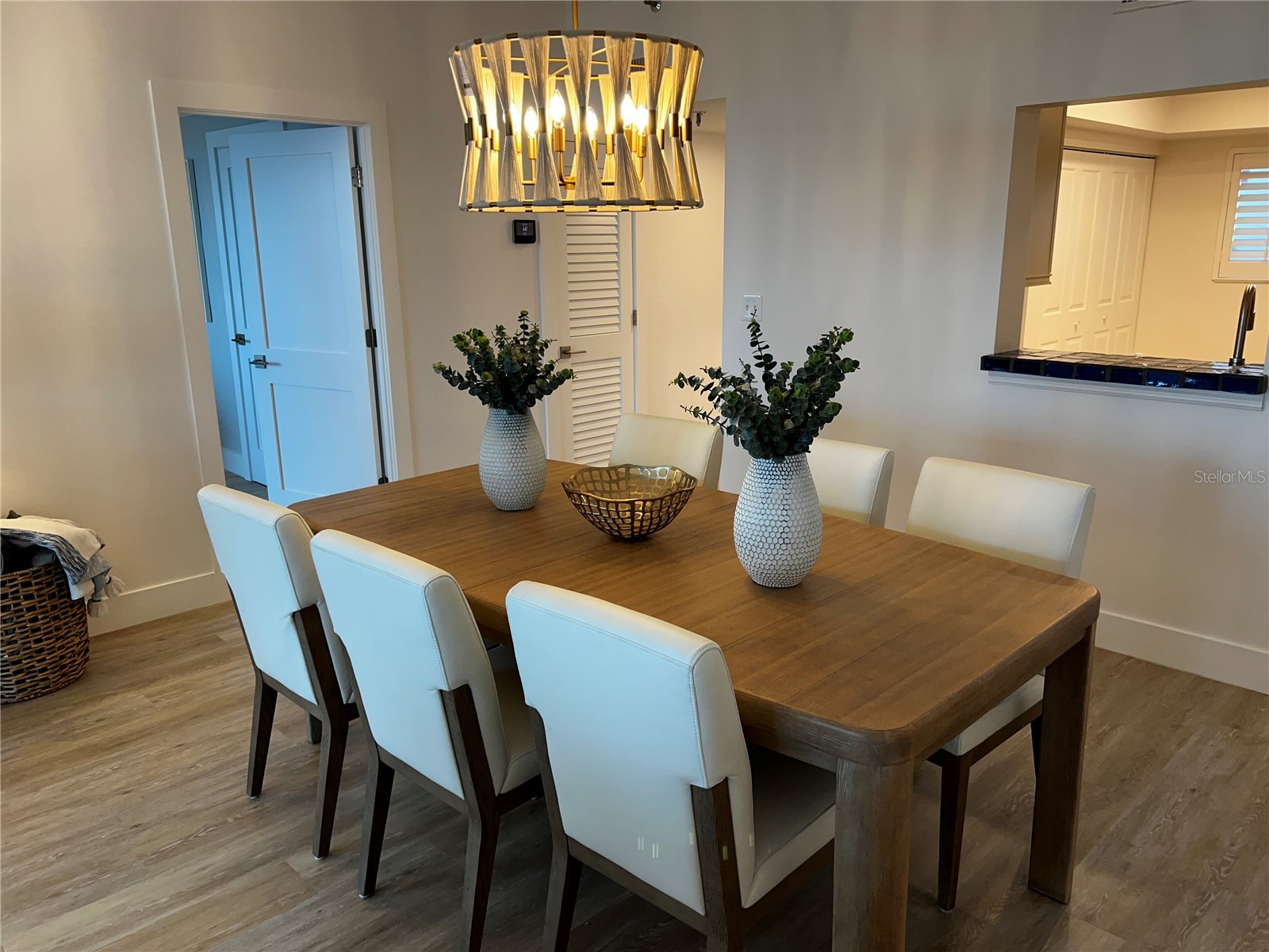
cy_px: 476
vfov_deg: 53.1
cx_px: 634
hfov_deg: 67.3
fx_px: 953
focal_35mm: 26
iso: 100
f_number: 1.5
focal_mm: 5.7
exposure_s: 1/120
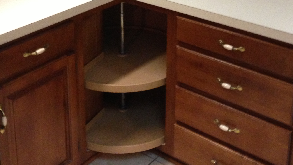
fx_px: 474
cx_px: 164
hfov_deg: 34.3
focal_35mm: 61
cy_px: -27
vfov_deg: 18.8
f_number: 2.4
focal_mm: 4.13
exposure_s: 1/20
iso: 400
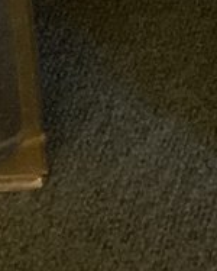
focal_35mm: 245
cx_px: 918
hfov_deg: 5.4
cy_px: -517
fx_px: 1964
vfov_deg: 7.1
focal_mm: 3.3
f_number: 2.4
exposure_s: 1/50
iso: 100
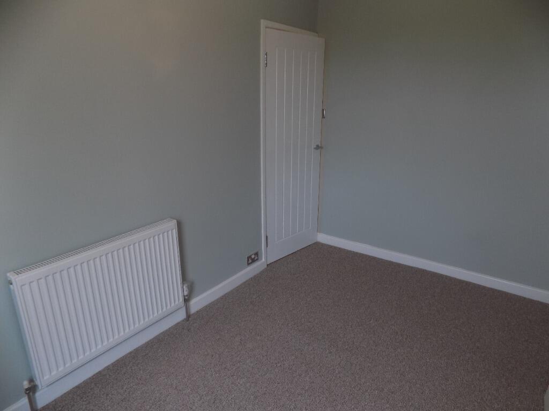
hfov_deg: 73.9
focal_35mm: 23
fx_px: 365
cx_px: 274
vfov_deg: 58.9
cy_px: 206
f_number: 3.1
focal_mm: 4
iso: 125
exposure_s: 1/30
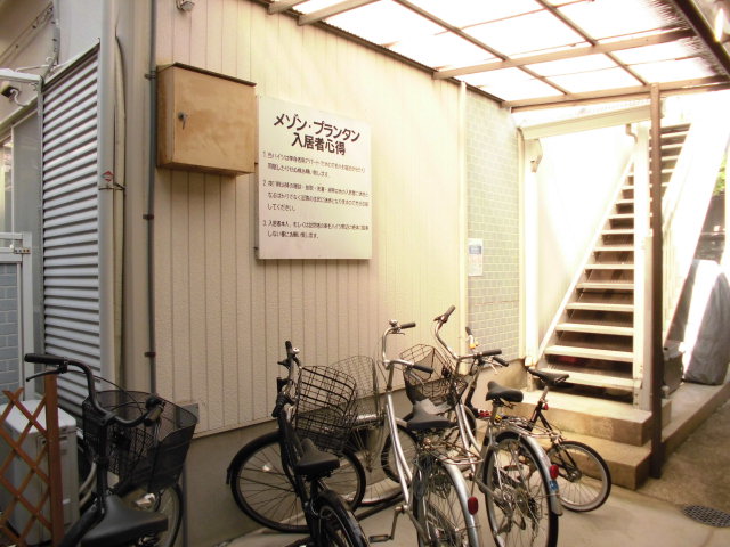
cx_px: 365
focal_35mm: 26
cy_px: 274
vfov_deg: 53.1
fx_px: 548
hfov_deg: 67.3
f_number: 3.5
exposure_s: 1/100
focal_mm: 4.6
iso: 100
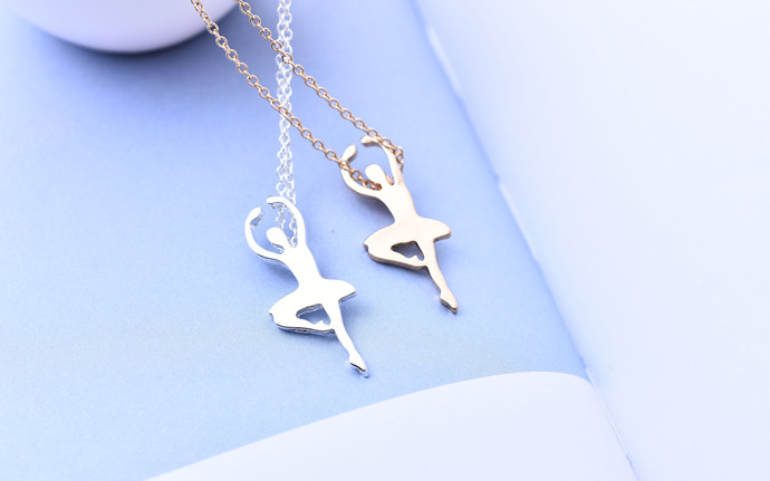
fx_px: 1301
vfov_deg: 20.9
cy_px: 227
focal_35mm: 62
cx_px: 382
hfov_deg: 33.0
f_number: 7.1
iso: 125
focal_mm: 40
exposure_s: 1/160
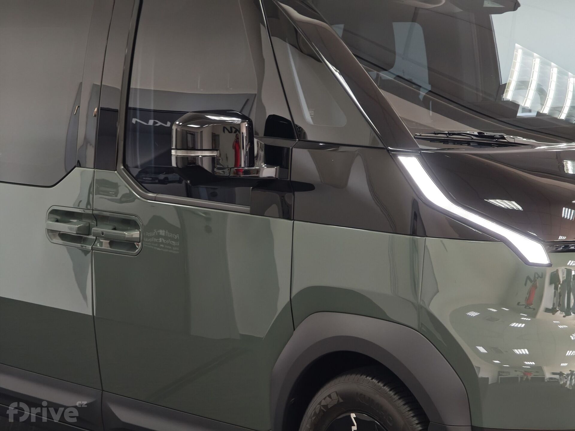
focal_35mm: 120
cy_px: 216
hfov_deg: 16.4
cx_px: 288
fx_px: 1993
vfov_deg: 12.3
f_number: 2.5
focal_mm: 19.4
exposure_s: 1/69.7
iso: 320
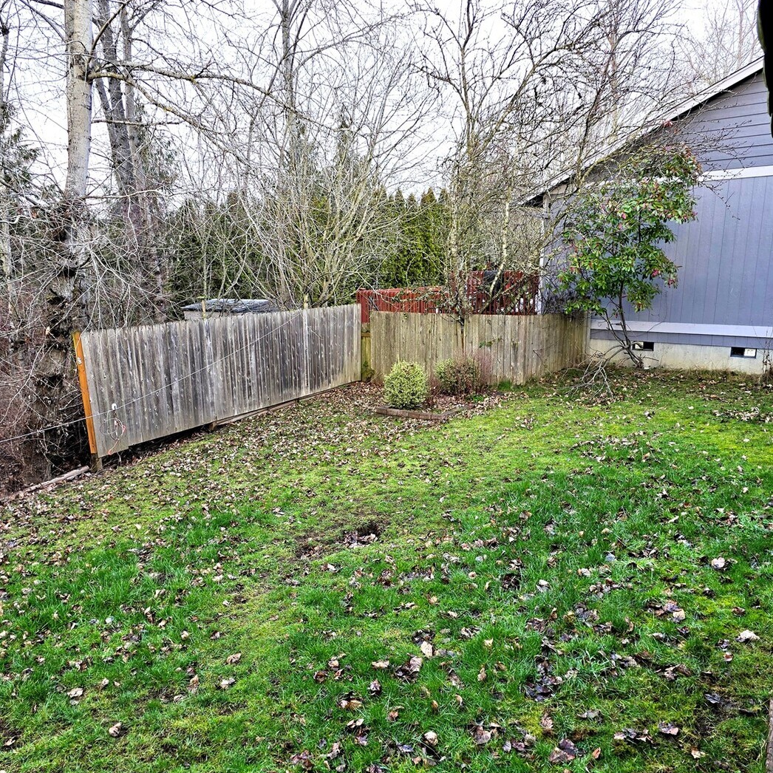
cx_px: 375
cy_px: 433
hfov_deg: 57.3
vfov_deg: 57.1
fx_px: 707
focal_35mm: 28
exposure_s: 1/180
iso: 40
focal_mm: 6.3
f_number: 1.7
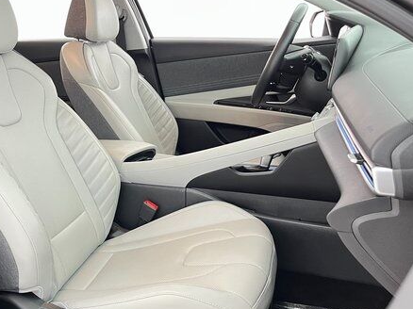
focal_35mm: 38
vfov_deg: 37.6
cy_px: 171
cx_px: 128
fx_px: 453
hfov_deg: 47.9
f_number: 1.6
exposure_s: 1/40
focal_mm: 5.1
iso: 400
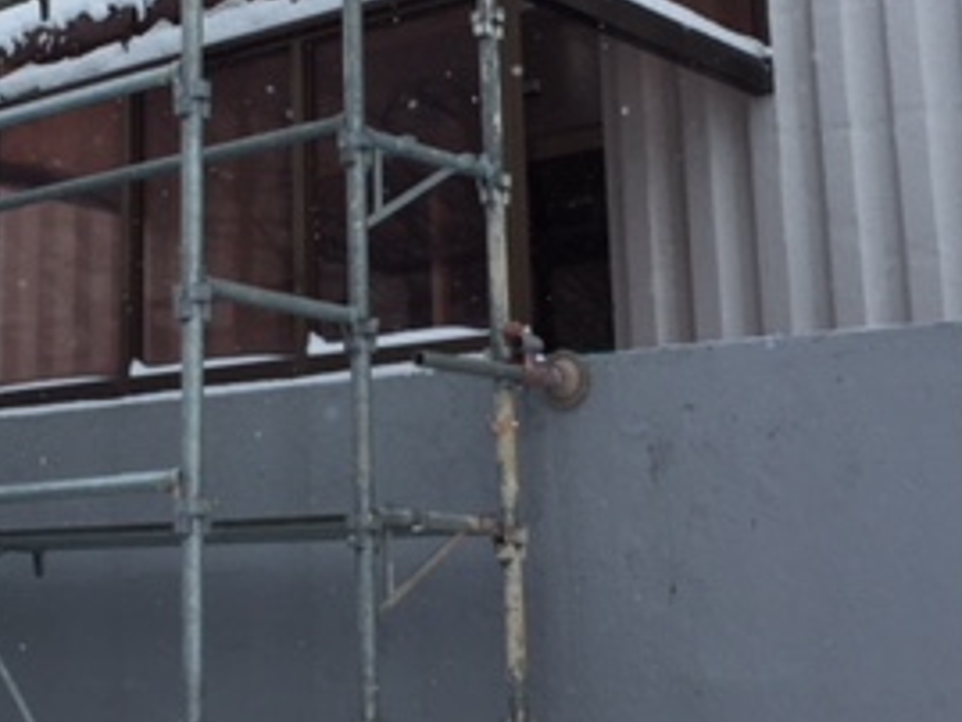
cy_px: 179
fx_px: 1918
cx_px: 93
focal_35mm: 69
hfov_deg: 27.1
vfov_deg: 21.1
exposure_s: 1/1883
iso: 32
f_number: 2.2
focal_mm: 4.15
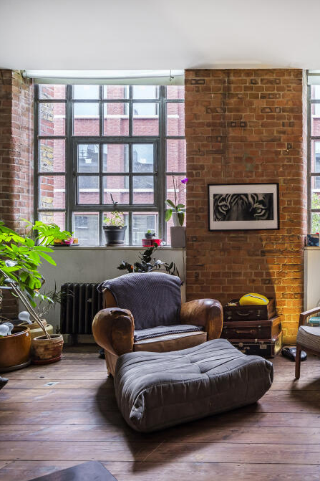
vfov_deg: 63.7
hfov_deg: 36.7
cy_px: 244
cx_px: 364
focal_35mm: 29
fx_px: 387
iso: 640
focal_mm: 12.7
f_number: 5
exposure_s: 1/40
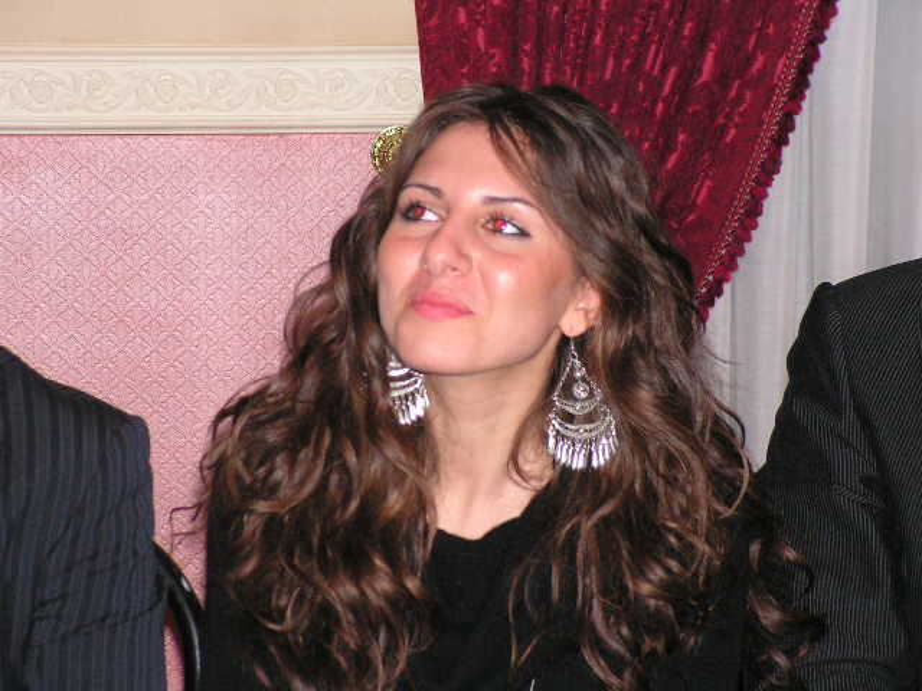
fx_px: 3835
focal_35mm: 144
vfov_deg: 10.3
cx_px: 461
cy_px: 346
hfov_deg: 13.7
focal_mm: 24
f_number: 3.4
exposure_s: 1/160
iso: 200
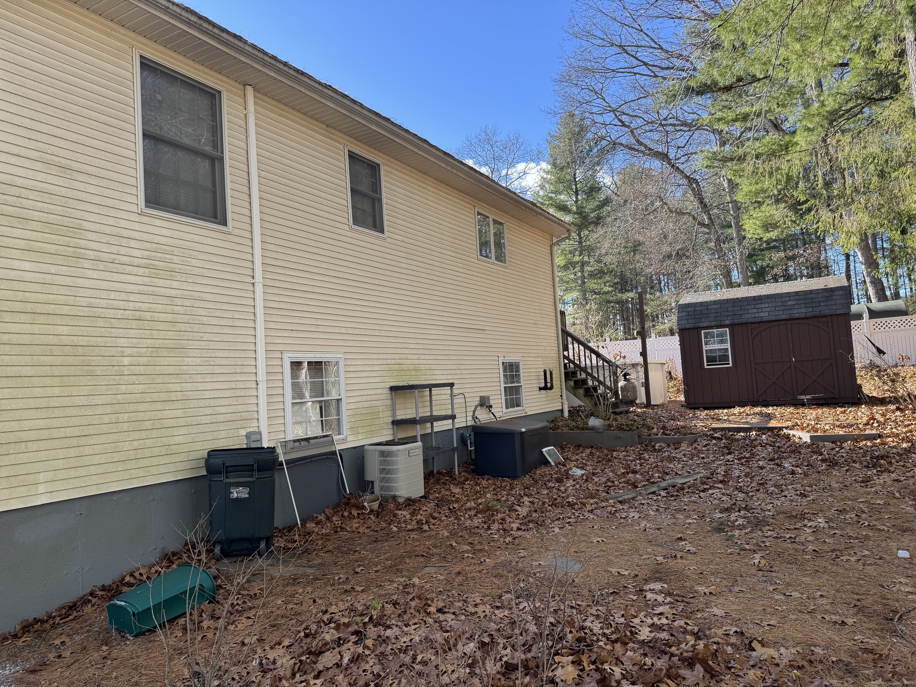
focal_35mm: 24
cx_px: 458
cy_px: 344
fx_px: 635
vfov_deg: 56.8
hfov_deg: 71.6
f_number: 1.78
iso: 80
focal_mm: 6.76
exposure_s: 1/685
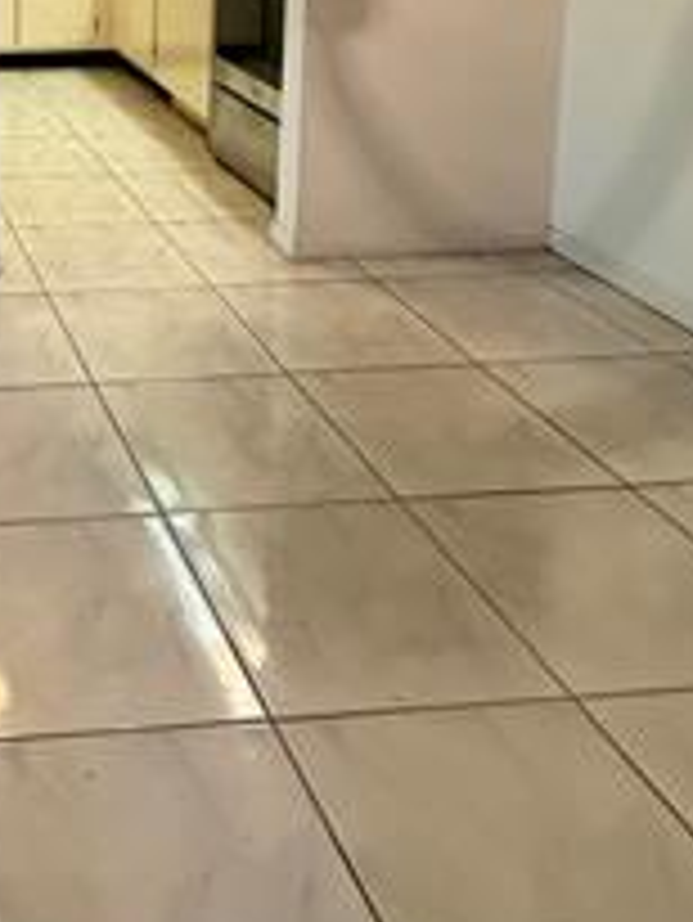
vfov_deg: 39.2
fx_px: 1093
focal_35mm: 41
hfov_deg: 30.0
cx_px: -140
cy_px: -45
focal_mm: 2.22
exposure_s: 1/60
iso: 640
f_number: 2.2
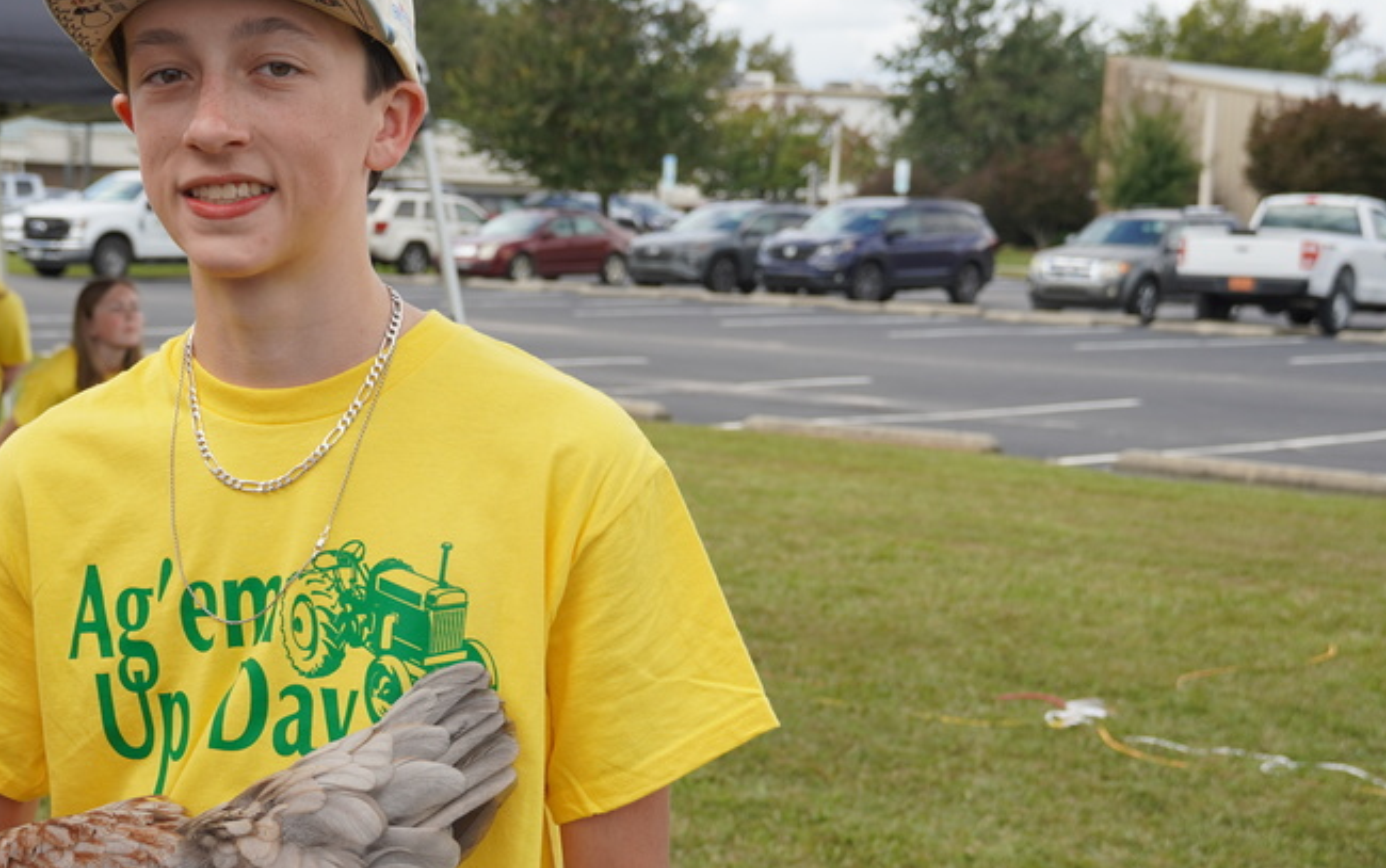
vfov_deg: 18.7
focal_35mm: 70
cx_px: 392
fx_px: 2638
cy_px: 524
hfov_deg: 29.1
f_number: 4.5
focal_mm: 29
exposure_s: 1/400
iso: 100
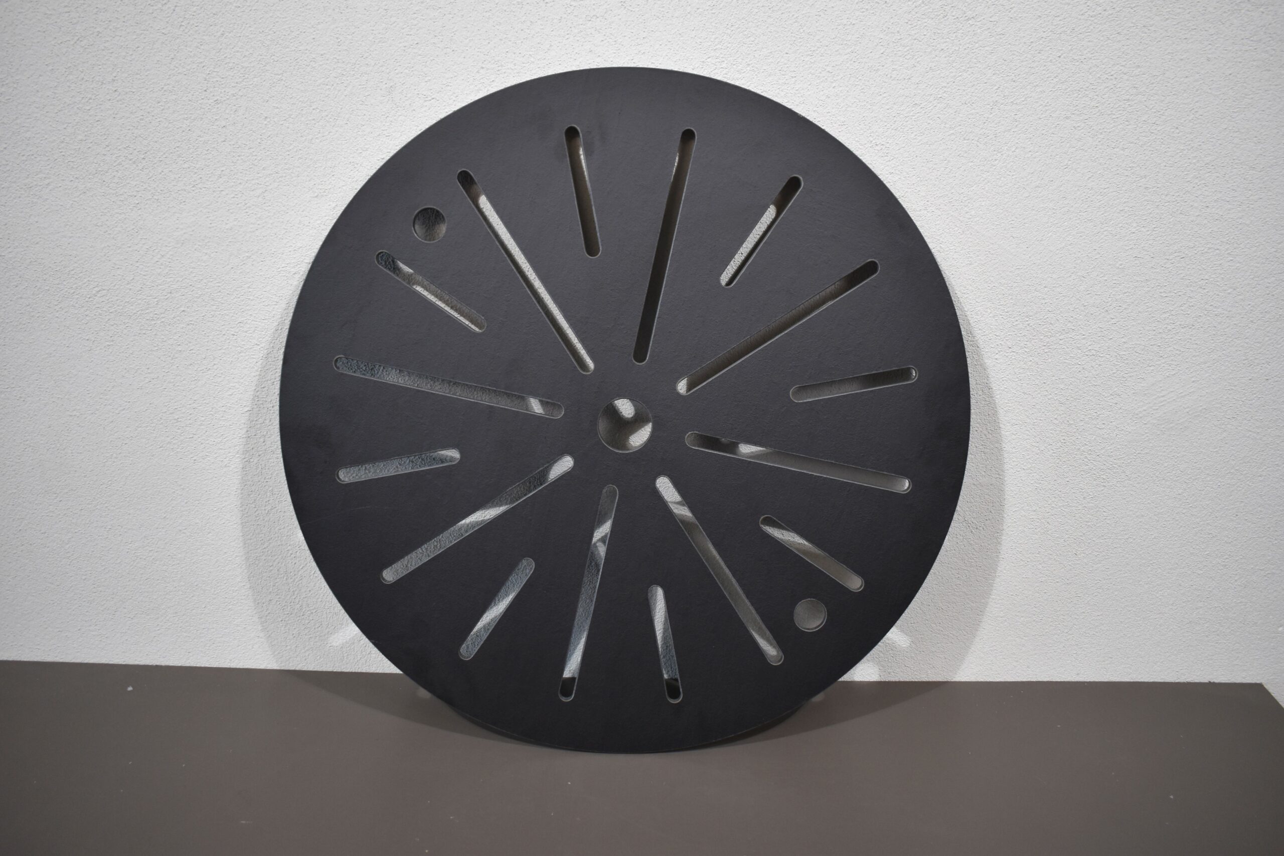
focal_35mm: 30
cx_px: 642
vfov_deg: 43.6
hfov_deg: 61.9
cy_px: 428
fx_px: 1070
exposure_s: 1/200
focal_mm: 20
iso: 800
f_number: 3.8
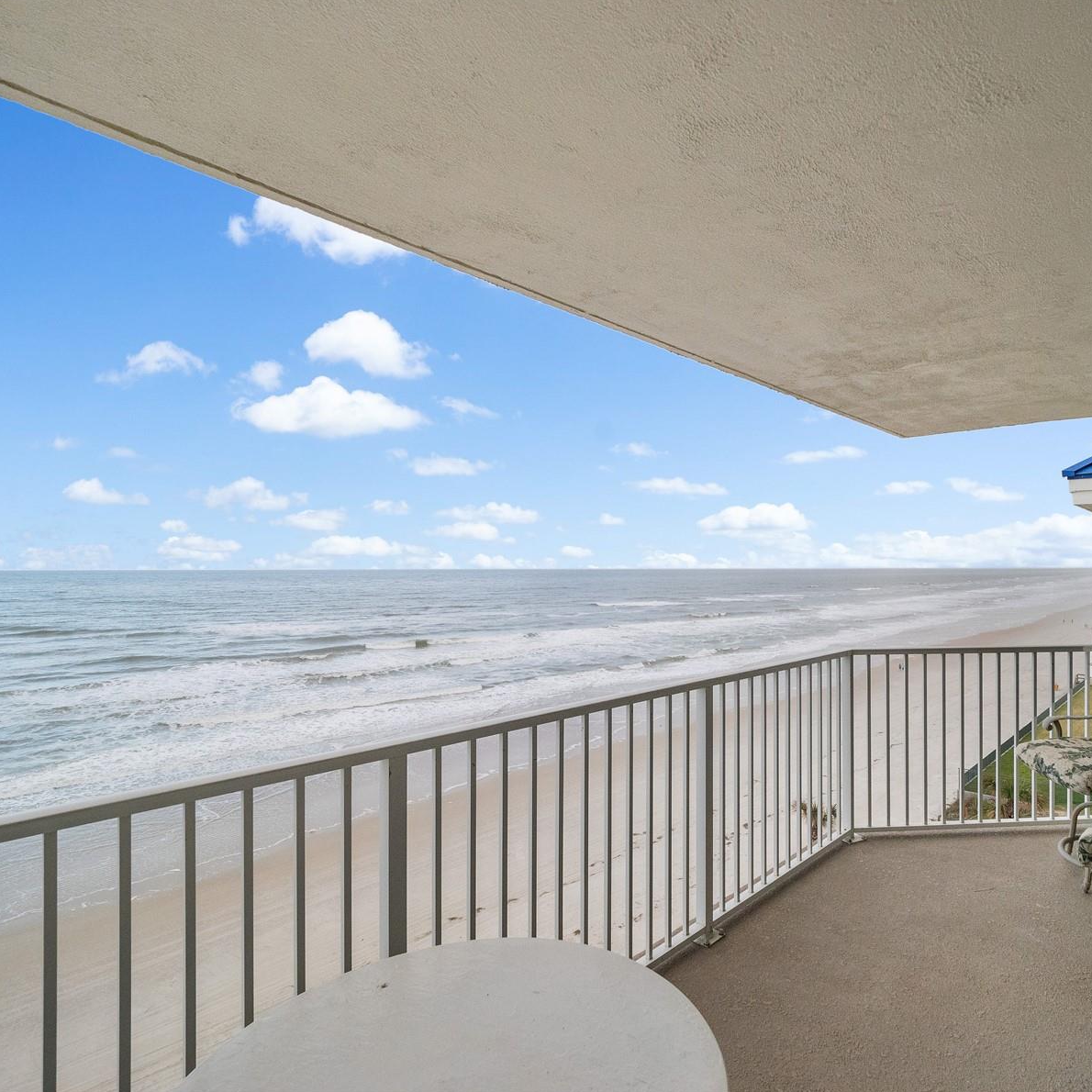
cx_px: 671
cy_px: 546
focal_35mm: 19
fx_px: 678
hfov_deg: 76.5
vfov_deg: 77.7
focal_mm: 8
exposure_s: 1/3200
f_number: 4
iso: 1600
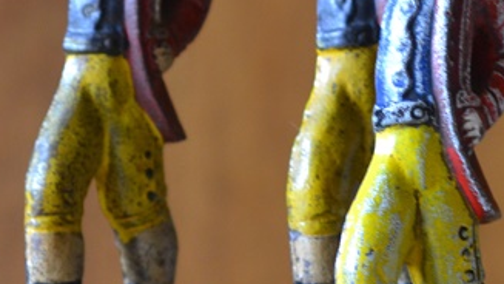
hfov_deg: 11.2
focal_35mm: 192
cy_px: 203
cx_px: 129
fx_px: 2566
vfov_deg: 6.3
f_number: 3
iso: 720
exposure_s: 1/60
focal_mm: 40
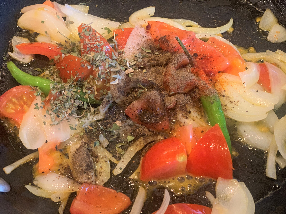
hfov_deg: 36.8
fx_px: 430
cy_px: 107
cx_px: 143
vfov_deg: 28.0
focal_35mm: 52
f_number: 2.4
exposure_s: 1/50
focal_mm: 6
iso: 400
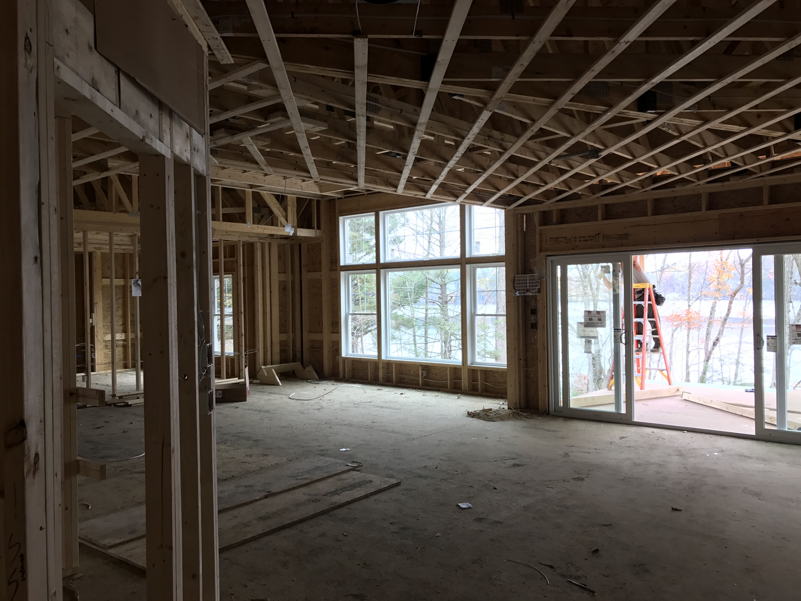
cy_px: 300
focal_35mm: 28
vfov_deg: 49.7
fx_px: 648
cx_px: 400
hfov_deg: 63.4
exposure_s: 1/40
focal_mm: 3.99
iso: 25
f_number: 1.8
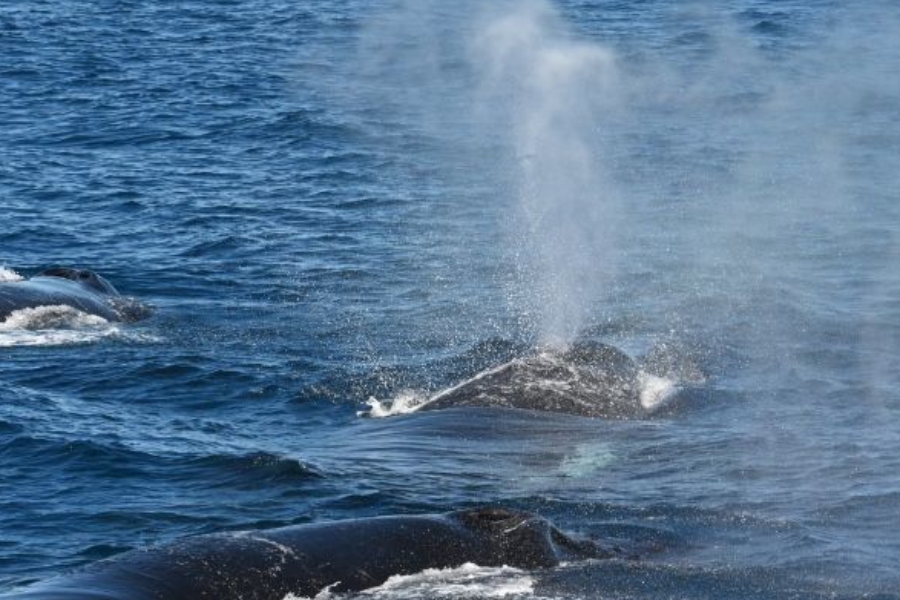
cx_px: 383
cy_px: 274
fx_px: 9197
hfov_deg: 5.6
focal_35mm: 368
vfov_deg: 3.7
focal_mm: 270
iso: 3200
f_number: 20
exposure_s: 1/1600
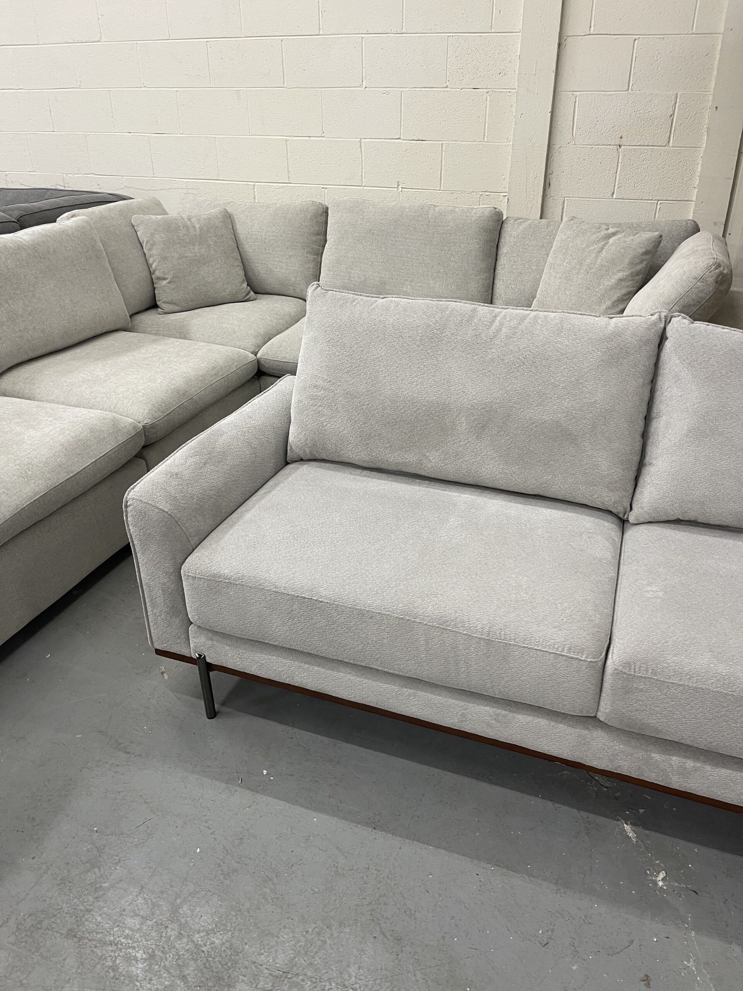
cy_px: 496
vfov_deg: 69.4
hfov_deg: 54.9
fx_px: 715
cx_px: 372
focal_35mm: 25
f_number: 1.6
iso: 100
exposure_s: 1/60
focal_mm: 5.1
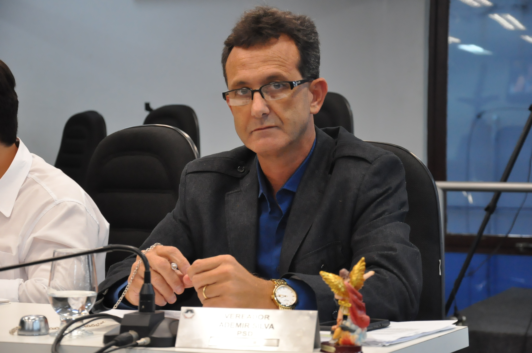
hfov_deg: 21.9
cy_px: 176
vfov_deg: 14.7
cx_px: 266
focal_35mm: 93
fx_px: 1373
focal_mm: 62
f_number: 5.3
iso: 2000
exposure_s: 1/160
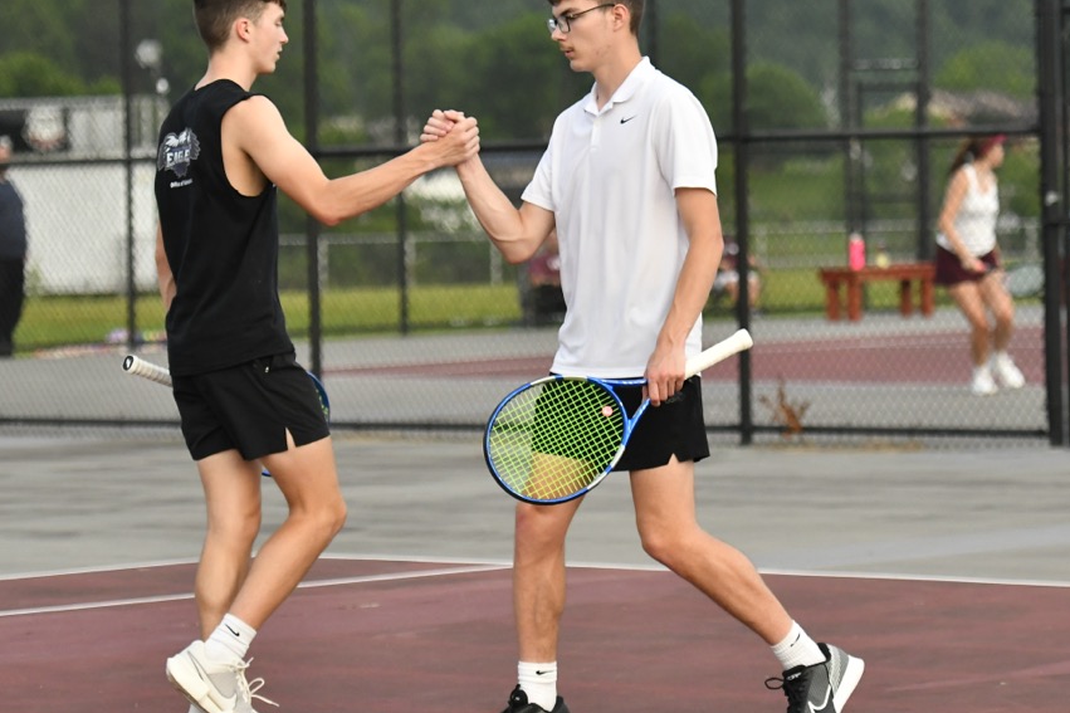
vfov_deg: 7.5
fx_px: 5408
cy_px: 301
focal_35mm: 182
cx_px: 563
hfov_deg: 11.3
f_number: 2.8
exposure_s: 1/2500
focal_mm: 86
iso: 1600
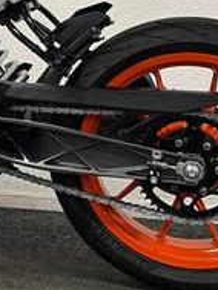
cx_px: -60
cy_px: 17
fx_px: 738
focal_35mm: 88
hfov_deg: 16.0
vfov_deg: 21.6
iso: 80
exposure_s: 1/50
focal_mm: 5.1
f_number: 1.6
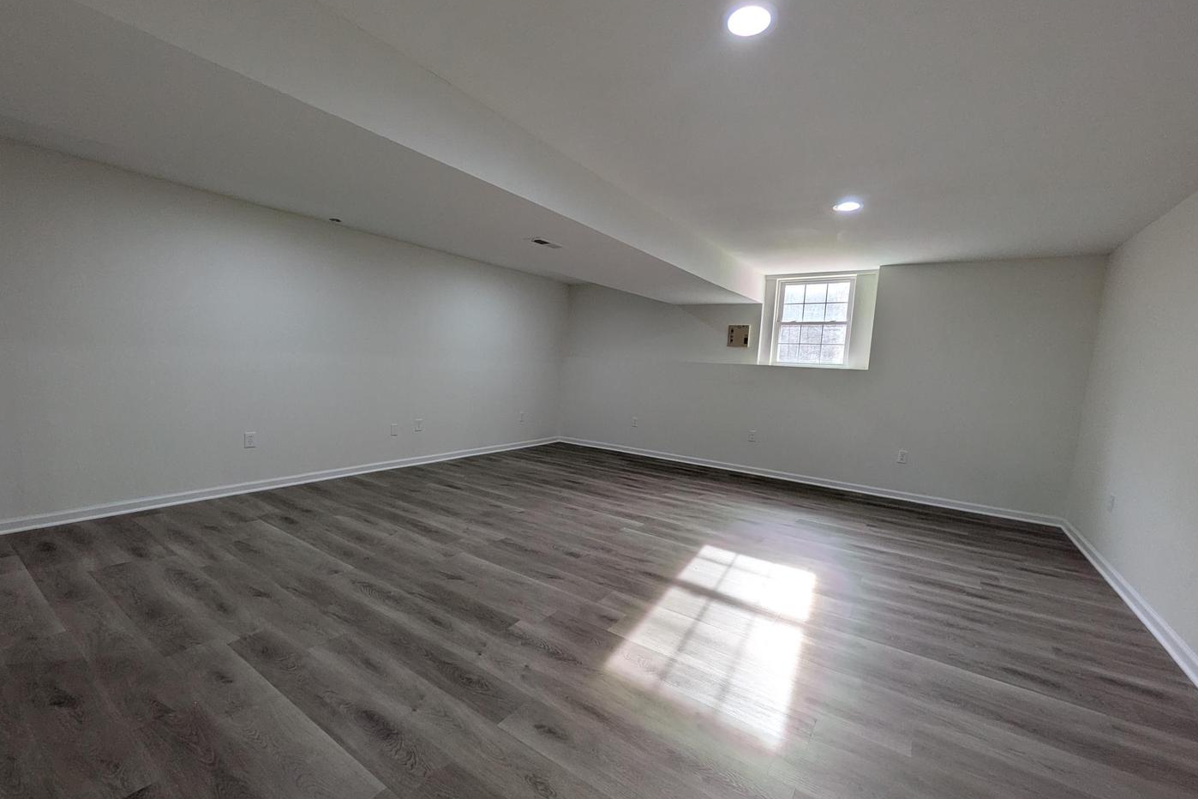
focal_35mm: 15
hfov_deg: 100.4
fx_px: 499
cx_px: 603
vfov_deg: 77.2
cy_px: 424
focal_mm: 1.83
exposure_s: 1/120
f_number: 2.2
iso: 58
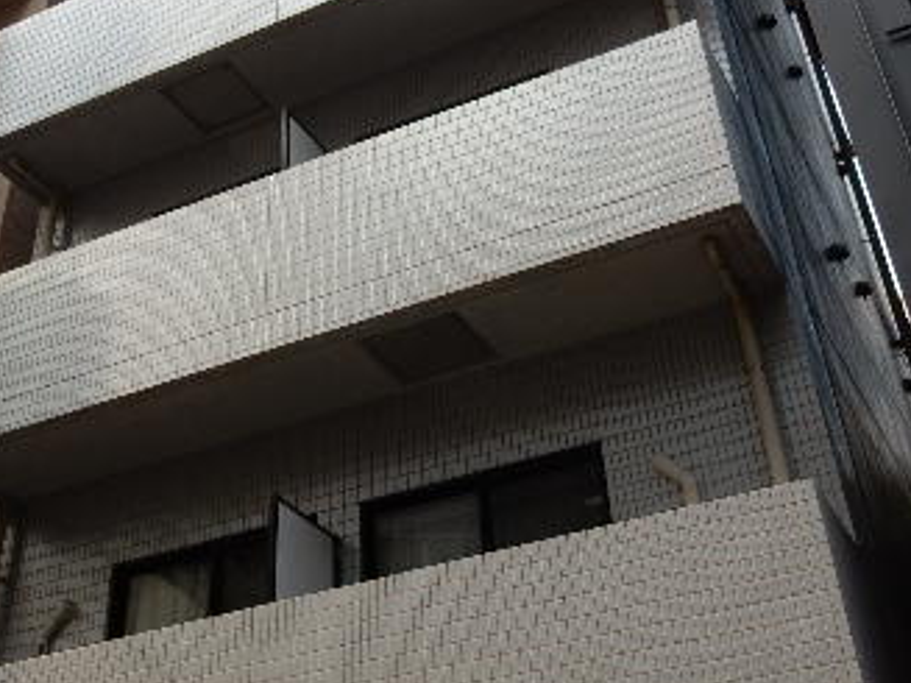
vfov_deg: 28.7
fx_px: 1289
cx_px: 384
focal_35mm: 49
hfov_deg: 38.8
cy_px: 95
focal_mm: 4.5
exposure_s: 1/320
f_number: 3.7
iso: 125
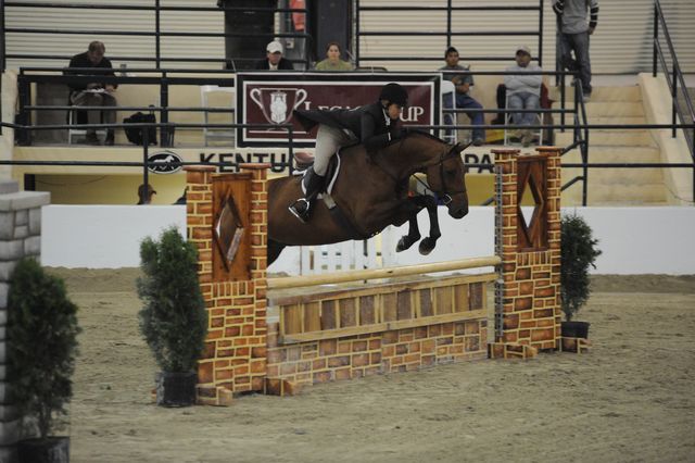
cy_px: 232
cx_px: 348
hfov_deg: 10.3
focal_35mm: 200
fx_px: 3859
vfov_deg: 6.9
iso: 6400
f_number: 2.8
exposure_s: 1/400
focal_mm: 200
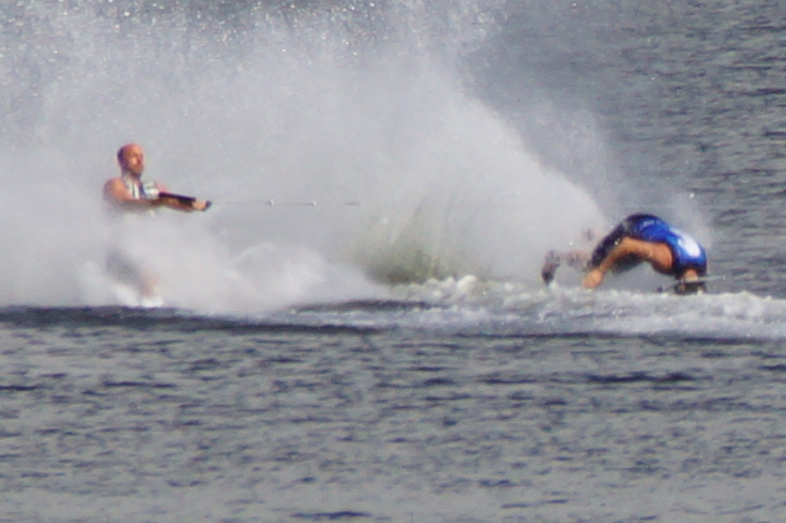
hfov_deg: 4.4
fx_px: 10193
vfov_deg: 2.9
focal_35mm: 467
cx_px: 372
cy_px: 224
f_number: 6.3
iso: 200
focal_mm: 250
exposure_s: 1/400
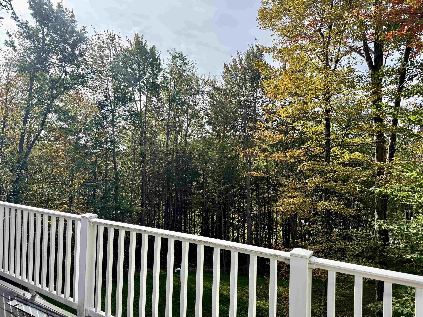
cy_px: 158
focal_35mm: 24
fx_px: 293
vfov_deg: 56.8
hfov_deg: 71.6
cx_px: 212
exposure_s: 1/2110
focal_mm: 6.76
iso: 100
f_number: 1.78
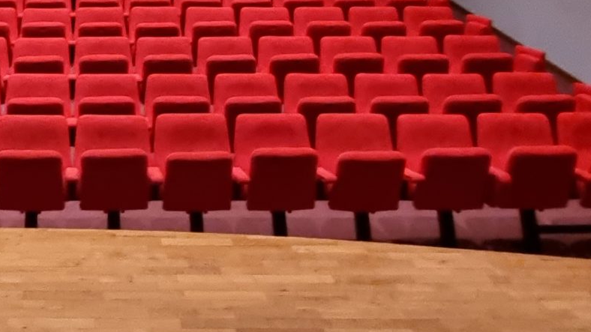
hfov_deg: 41.4
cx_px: 68
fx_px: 721
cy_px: -80
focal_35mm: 46
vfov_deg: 23.4
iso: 1000
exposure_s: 1/25
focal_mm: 2.2
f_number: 2.2
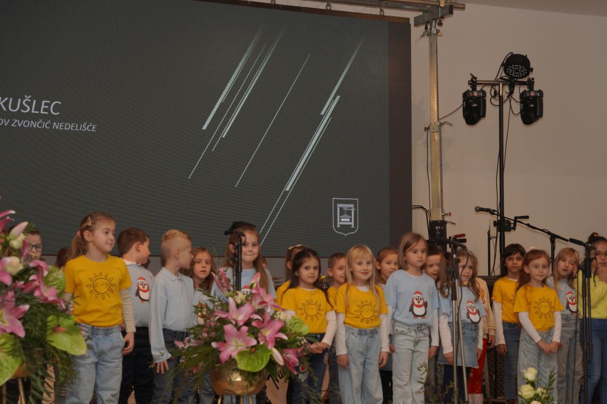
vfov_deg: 16.3
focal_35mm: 84
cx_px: 397
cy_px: 279
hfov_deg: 24.2
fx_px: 1412
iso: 100
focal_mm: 39.7
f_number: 3.5
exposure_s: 1/125
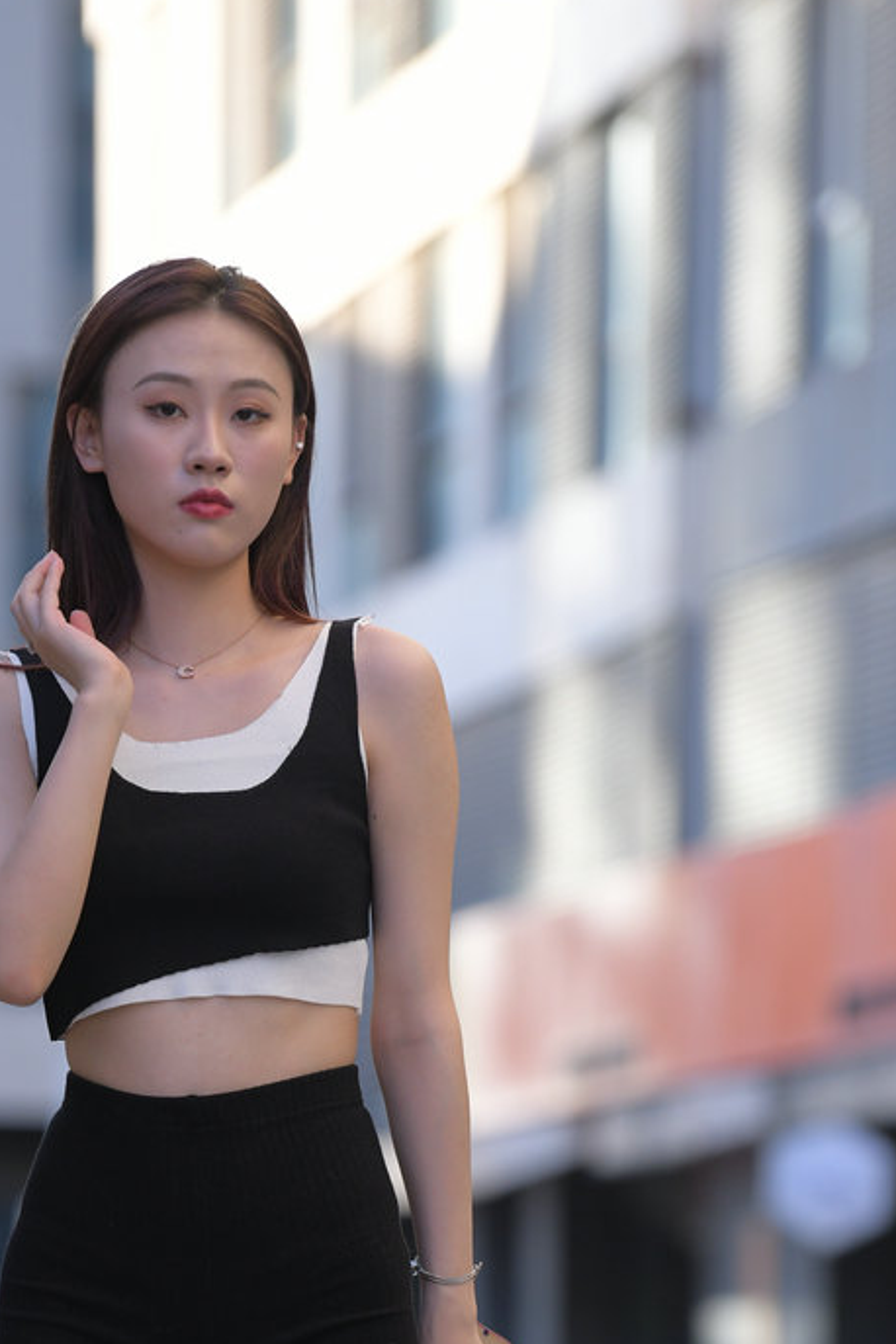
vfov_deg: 6.2
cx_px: 170
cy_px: 1279
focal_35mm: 334
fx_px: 12468
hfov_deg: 4.1
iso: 800
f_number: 4
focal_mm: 170
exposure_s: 1/800
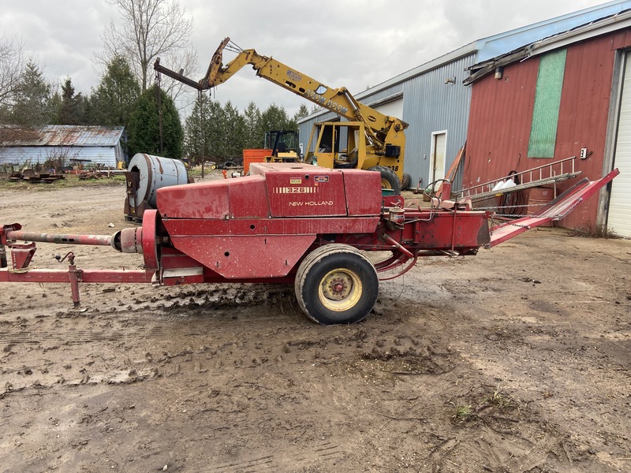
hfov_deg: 67.3
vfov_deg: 53.1
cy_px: 236
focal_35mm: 26
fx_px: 474
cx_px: 316
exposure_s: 1/281
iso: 32
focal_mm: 4.25
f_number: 1.8
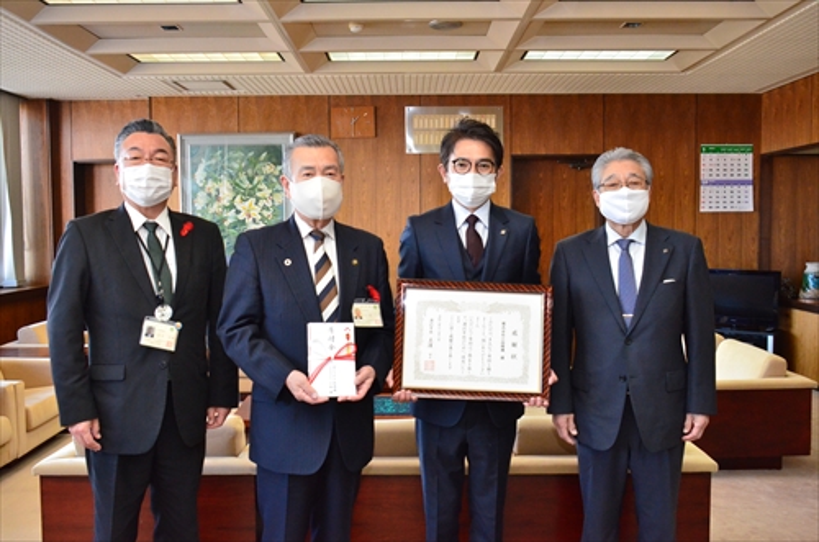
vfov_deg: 39.8
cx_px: 410
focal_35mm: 33
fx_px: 749
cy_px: 271
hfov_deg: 57.3
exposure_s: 1/250
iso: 3200
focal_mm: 22
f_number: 5.6
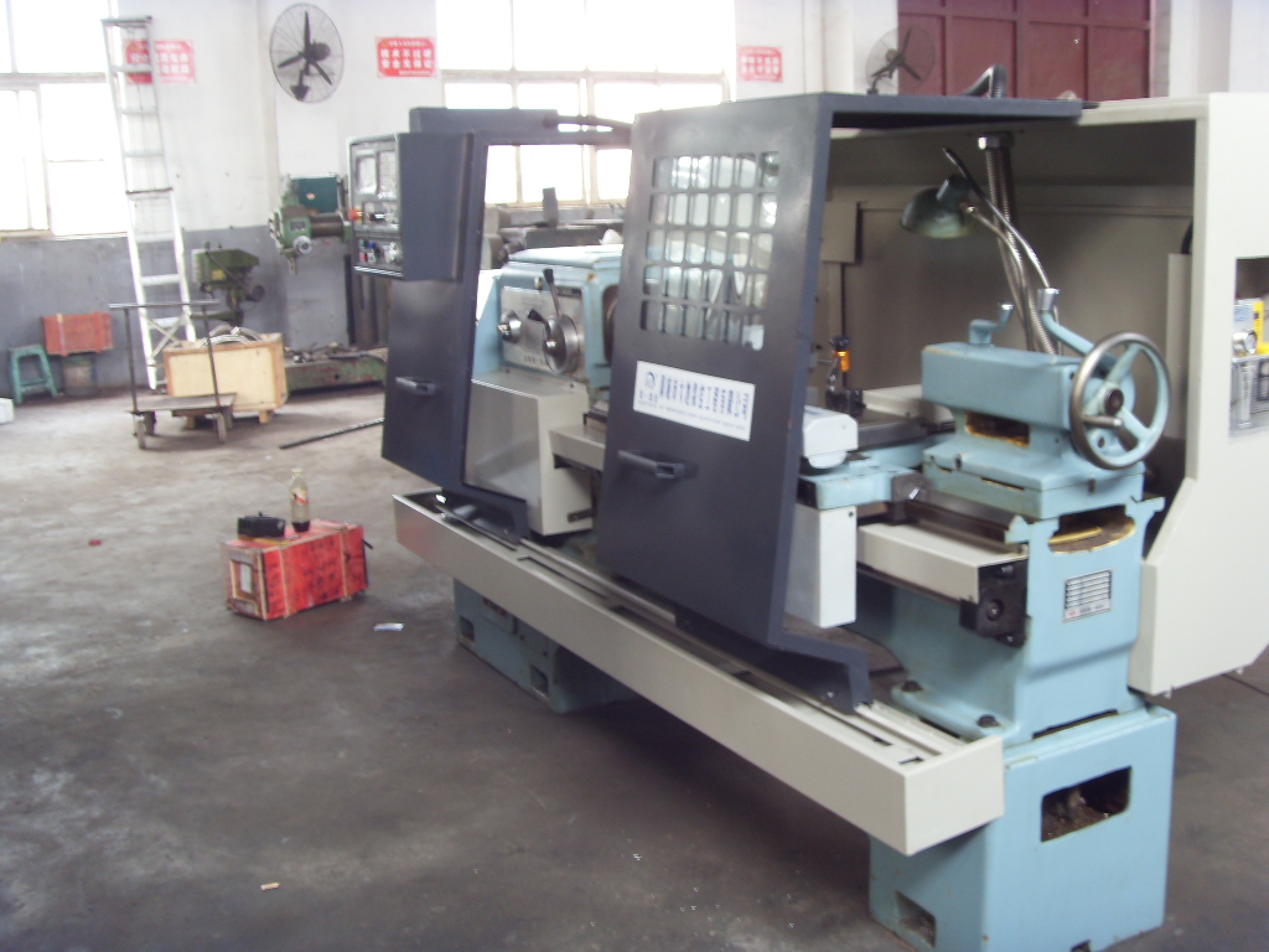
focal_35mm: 39
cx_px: 634
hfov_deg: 47.9
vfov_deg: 36.8
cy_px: 476
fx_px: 1430
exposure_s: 1/6
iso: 80
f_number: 3.5
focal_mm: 6.6
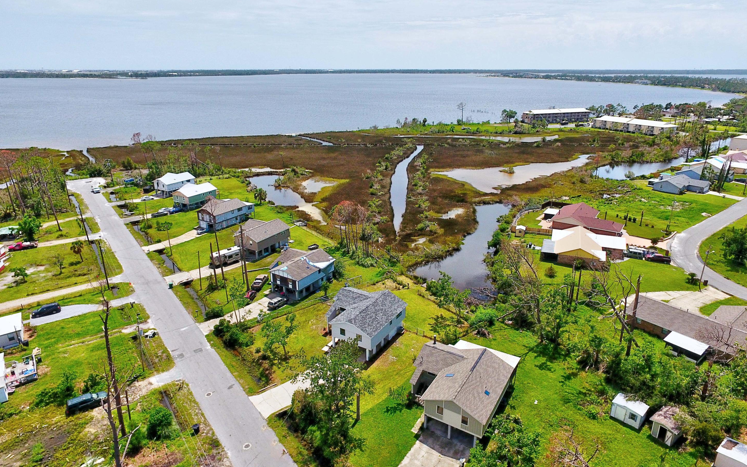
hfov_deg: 79.6
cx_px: 381
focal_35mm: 22
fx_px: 448
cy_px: 225
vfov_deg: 55.0
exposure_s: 1/1669
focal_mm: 3.6
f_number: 2.8
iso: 100
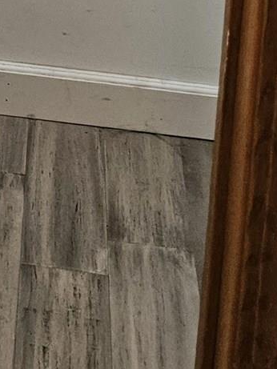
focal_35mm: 115
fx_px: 1226
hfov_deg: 12.6
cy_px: -527
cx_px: -54
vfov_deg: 12.9
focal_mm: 5.4
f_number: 1.8
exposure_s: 1/120
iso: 320
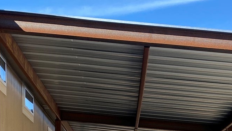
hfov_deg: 24.2
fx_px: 541
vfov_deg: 12.1
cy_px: 269
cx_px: 123
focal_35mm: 88
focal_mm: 4.25
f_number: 1.8
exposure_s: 1/1043
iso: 32
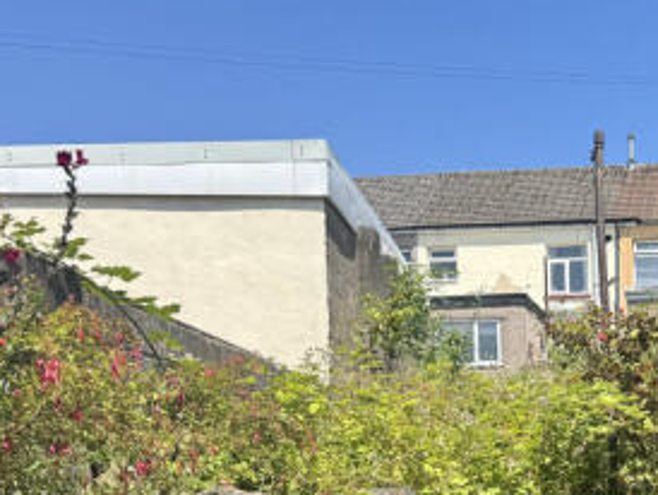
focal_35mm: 51
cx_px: 597
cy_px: 511
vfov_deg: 26.8
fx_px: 970
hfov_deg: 35.2
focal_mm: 6.76
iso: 80
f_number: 1.78
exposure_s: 1/2604
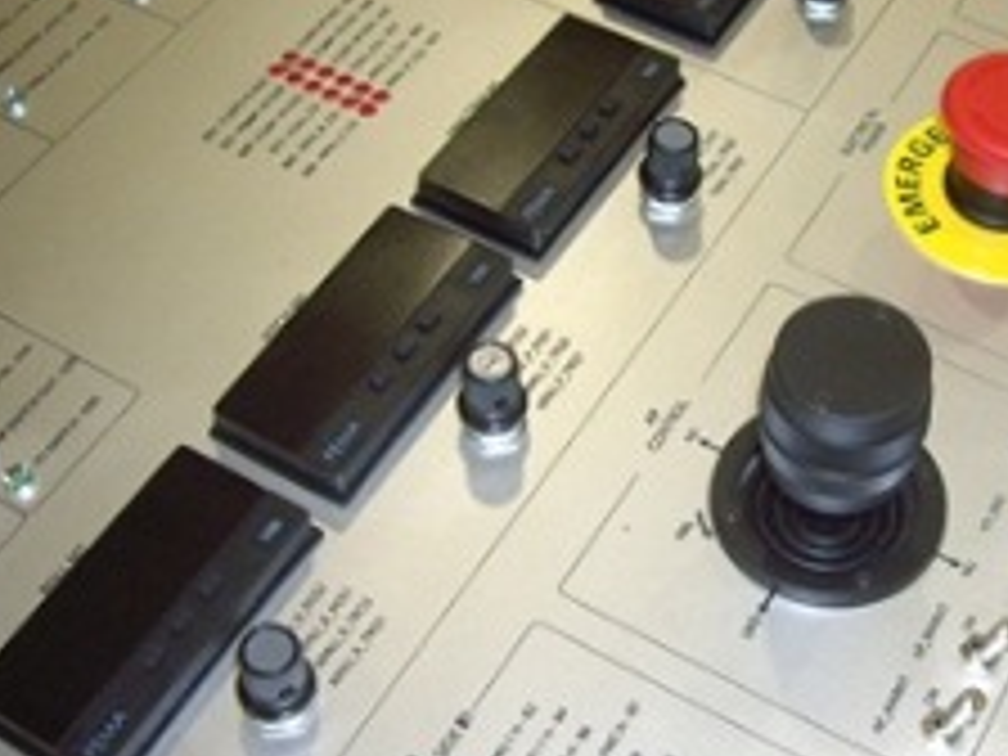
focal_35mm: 61
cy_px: 320
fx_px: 1776
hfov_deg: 31.5
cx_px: 648
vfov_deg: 24.0
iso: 200
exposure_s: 1/60
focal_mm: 6.2
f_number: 2.7
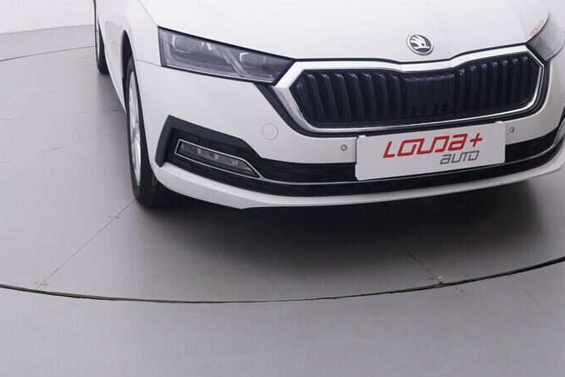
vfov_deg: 26.6
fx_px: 755
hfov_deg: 41.0
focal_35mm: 48
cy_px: 0
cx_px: 245
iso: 200
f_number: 5
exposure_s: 1/80
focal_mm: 15
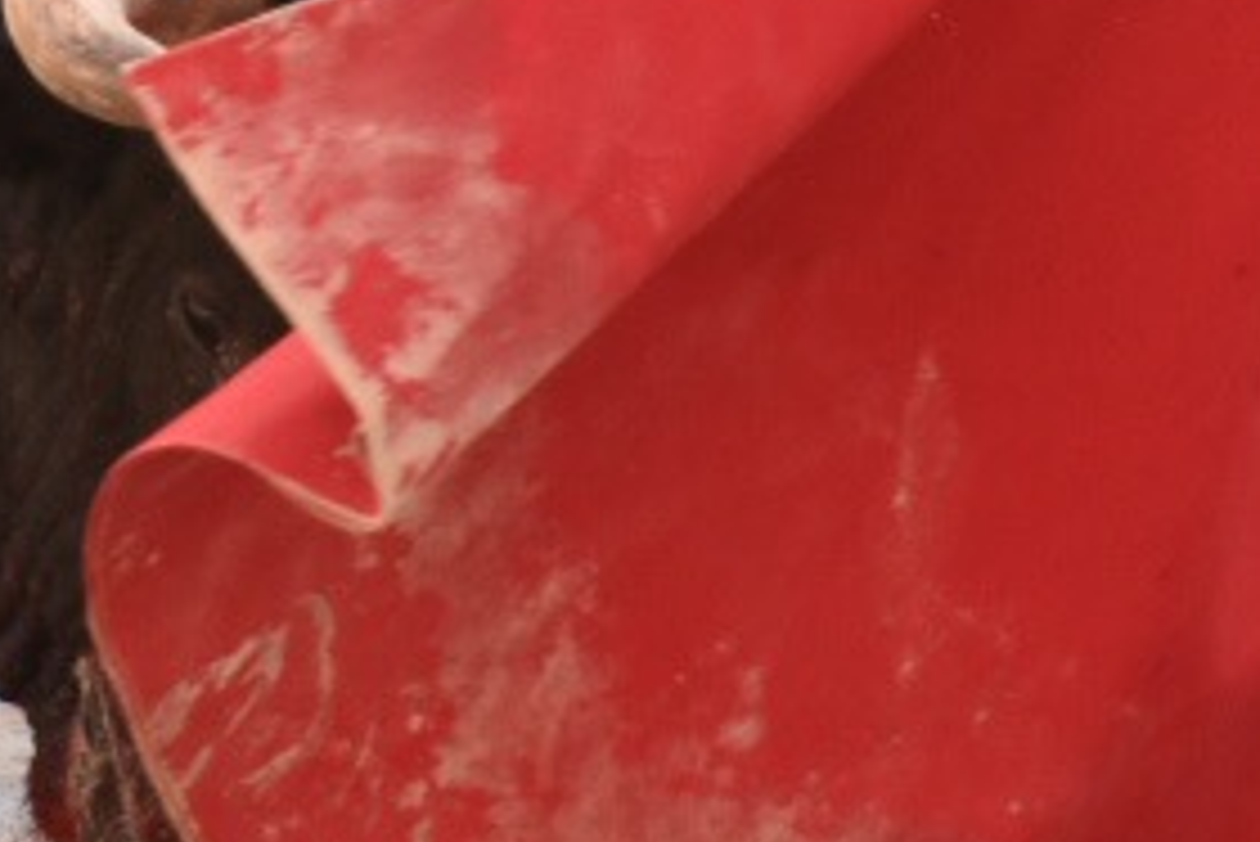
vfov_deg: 1.3
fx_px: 38518
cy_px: -158
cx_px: 500
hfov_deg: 1.9
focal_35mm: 1100
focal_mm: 190
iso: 640
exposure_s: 1/800
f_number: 5.6
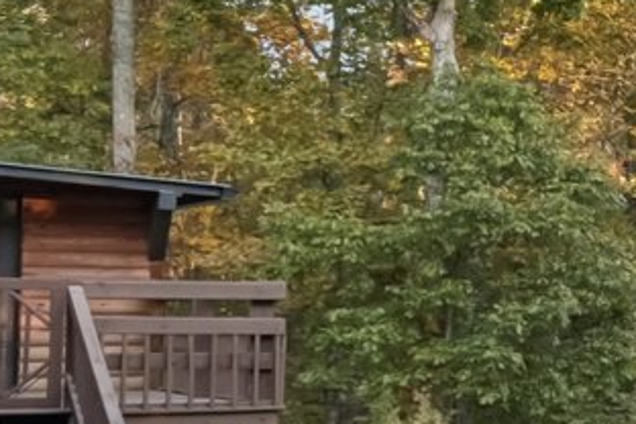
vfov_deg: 12.9
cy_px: 371
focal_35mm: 105
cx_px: 1753
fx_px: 1855
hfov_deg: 12.3
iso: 200
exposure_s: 1/50
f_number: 8
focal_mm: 16
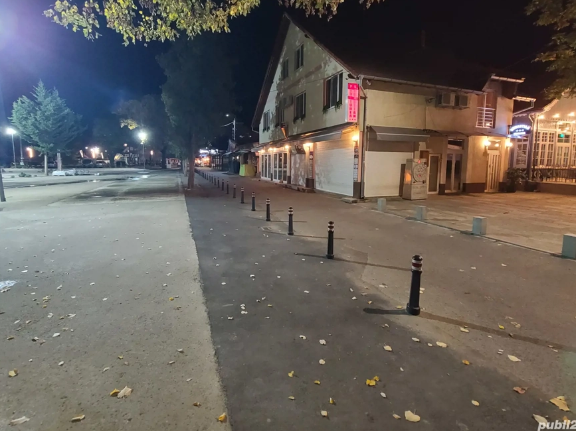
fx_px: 250
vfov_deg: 81.3
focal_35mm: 15
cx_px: 275
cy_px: 186
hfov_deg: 98.1
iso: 1000
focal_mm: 2.2
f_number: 2.2
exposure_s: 1/25
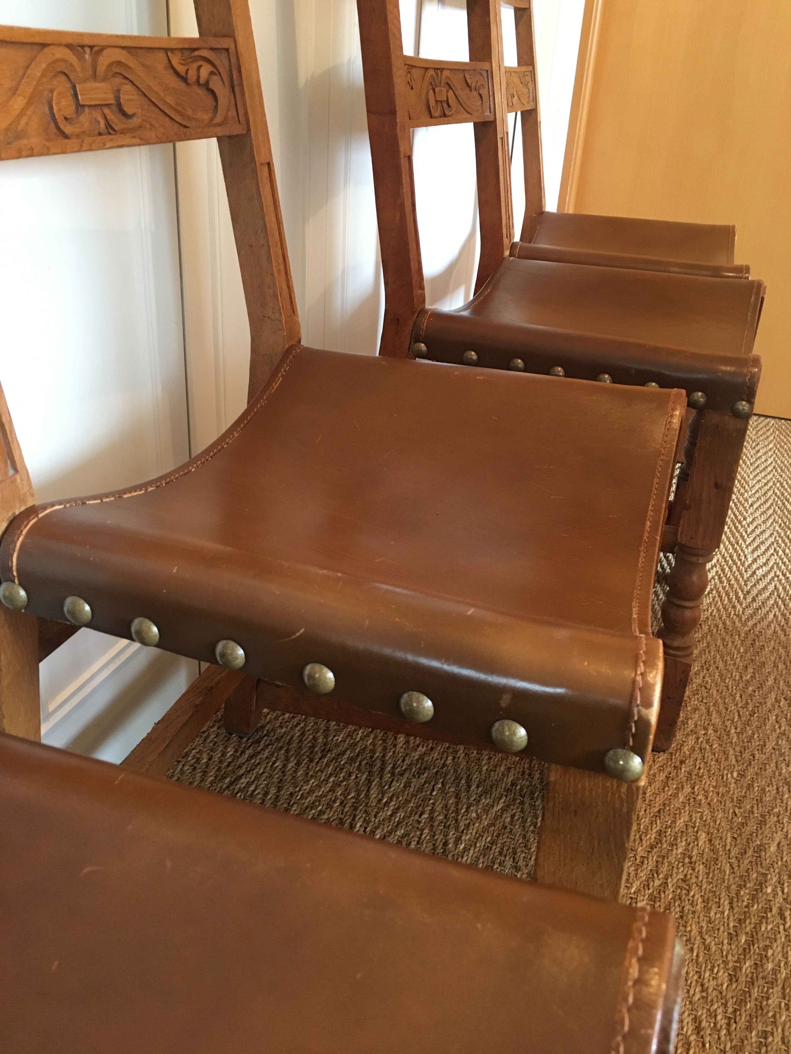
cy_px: 527
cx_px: 396
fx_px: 884
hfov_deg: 48.2
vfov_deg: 61.7
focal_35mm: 29
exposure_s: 1/17
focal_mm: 4.15
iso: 200
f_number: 2.2
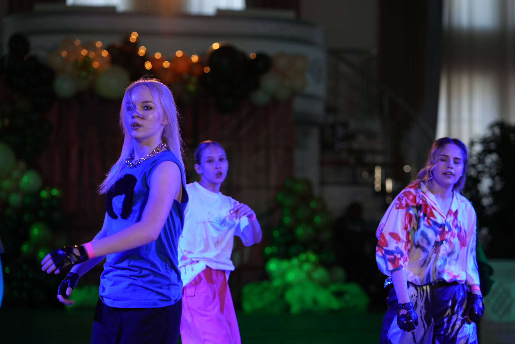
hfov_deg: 23.9
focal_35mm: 85
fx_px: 1216
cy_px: 172
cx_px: 258
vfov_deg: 16.1
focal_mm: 85
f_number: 2.2
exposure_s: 1/400
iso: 800
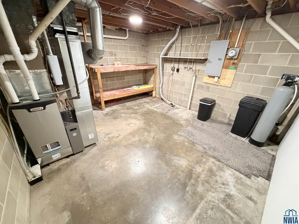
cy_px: 112
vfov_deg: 85.7
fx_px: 121
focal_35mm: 14
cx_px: 150
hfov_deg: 102.1
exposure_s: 1/60
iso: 1000
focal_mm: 2.22
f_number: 2.2
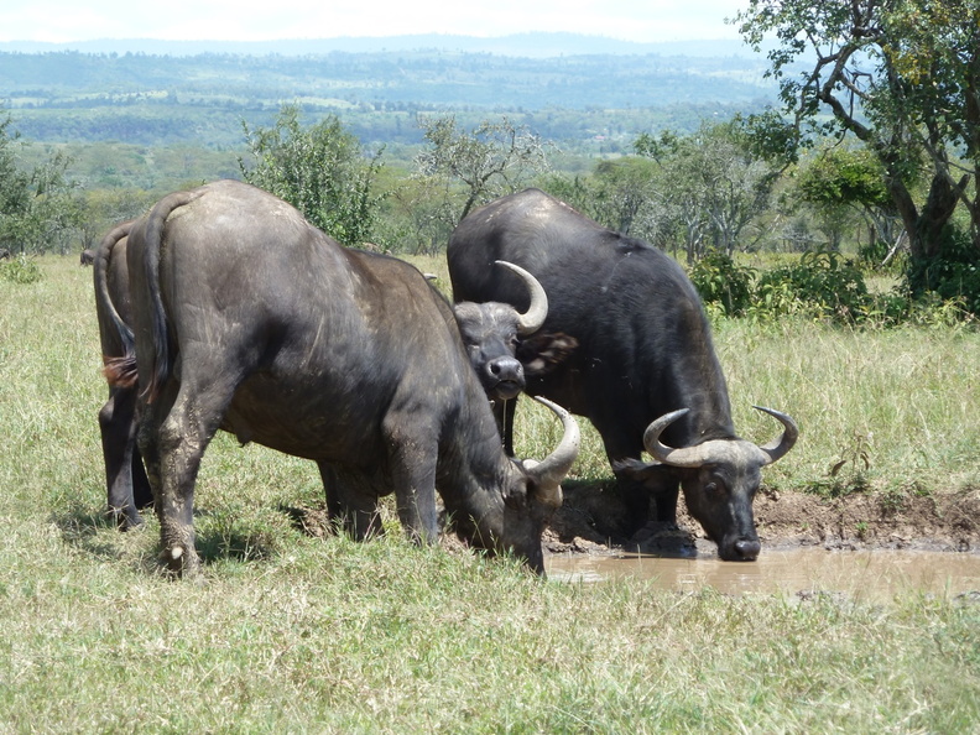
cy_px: 368
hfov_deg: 14.4
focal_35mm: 137
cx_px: 490
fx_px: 3879
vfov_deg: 10.8
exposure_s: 1/160
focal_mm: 22.5
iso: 80
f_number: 4.5
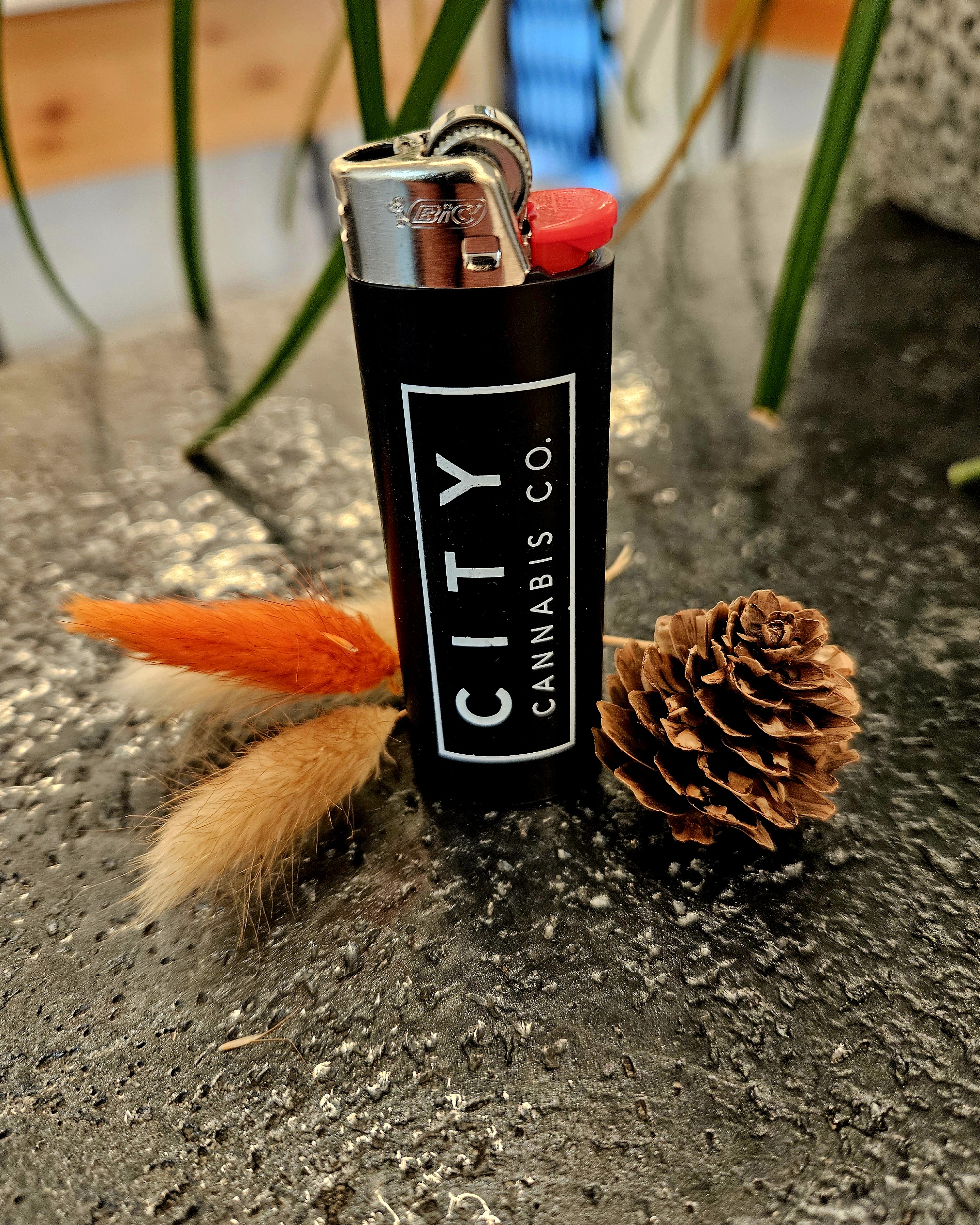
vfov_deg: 68.1
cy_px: 584
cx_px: 486
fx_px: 906
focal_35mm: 25
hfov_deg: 56.8
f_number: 1.8
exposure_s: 1/120
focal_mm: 5.4
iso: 500
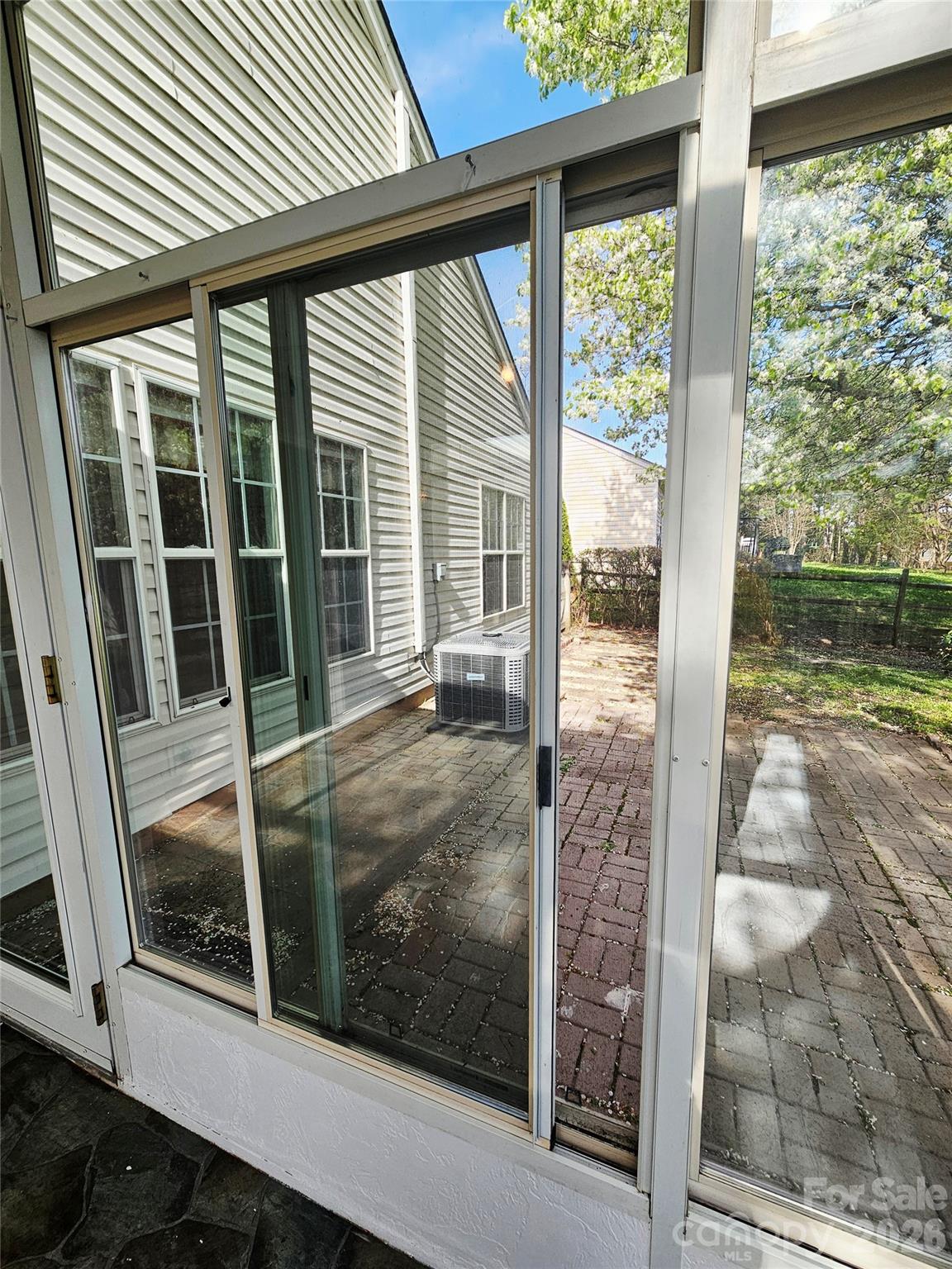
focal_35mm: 13
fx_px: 477
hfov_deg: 89.9
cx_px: 476
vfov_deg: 106.2
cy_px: 634
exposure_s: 1/400
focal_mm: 2.2
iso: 50
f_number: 2.2
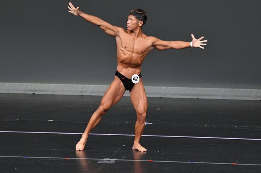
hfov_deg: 5.5
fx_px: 2739
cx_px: 124
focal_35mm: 378
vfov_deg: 3.6
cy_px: 75
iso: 4000
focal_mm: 210
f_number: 5.6
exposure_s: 1/400
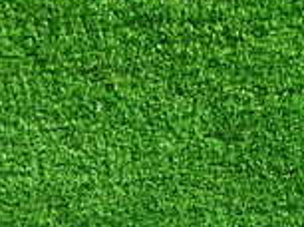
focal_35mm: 118
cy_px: 388
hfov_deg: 16.4
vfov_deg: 11.7
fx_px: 1034
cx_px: 310
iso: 400
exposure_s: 1/30
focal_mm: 5.4
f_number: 2.3
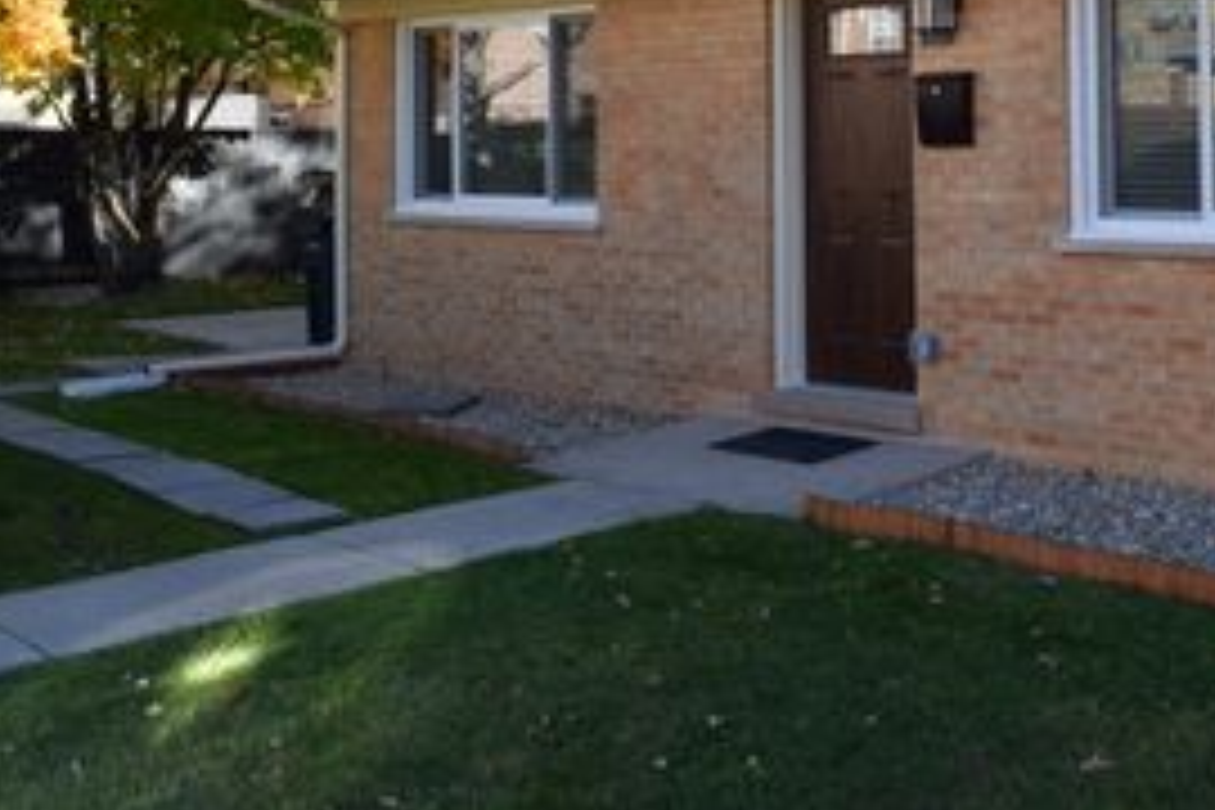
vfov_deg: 26.0
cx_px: 963
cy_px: 63
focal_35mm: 50
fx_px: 1687
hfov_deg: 38.2
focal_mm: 18
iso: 360
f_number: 8
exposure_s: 1/250
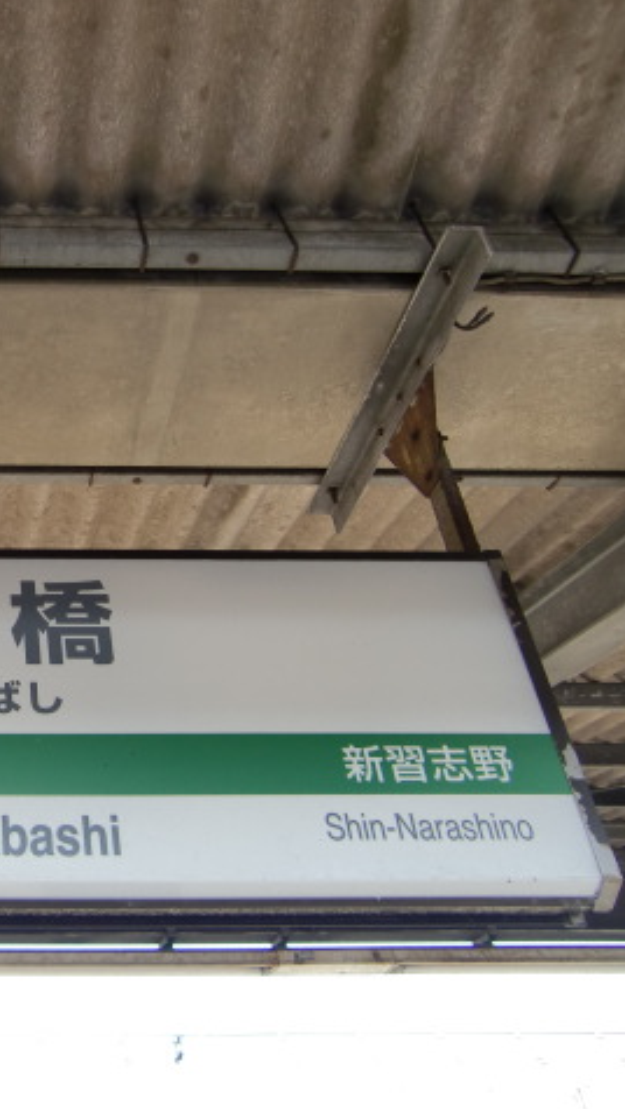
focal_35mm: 41
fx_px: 1207
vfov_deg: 49.4
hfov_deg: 26.3
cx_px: -96
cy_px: 552
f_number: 2.6
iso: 64
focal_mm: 4.9
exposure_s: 1/80
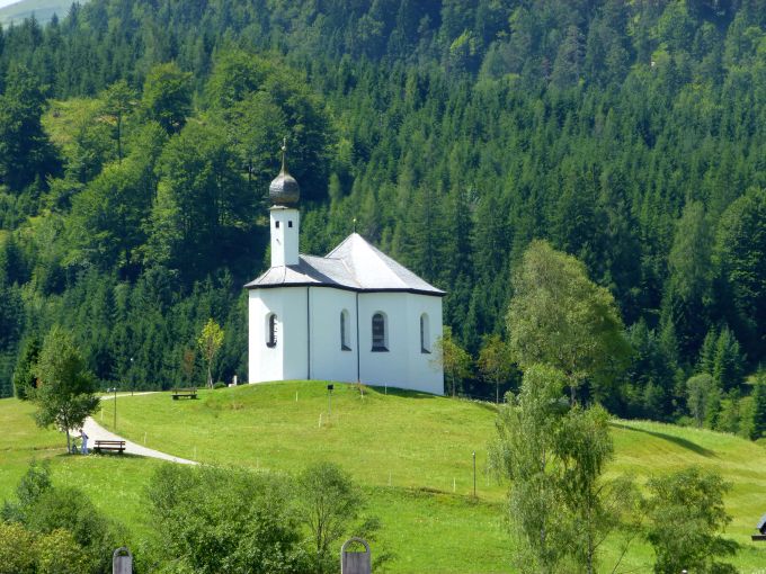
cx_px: 383
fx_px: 3895
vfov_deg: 8.4
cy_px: 287
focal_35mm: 176
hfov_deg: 11.2
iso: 100
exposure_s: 1/200
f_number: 5.4
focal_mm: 31.3
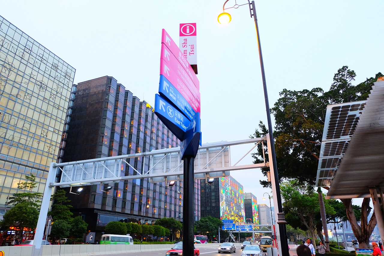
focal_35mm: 24
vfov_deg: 53.1
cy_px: 128
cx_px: 192
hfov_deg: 73.8
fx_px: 256
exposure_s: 1/30
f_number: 3.5
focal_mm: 16
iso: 640
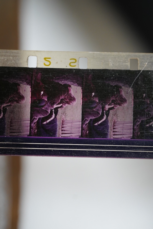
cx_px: 76
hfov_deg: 29.9
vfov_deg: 43.6
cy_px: 114
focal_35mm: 45
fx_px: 287
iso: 2500
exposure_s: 1/160
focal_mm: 30
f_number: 8
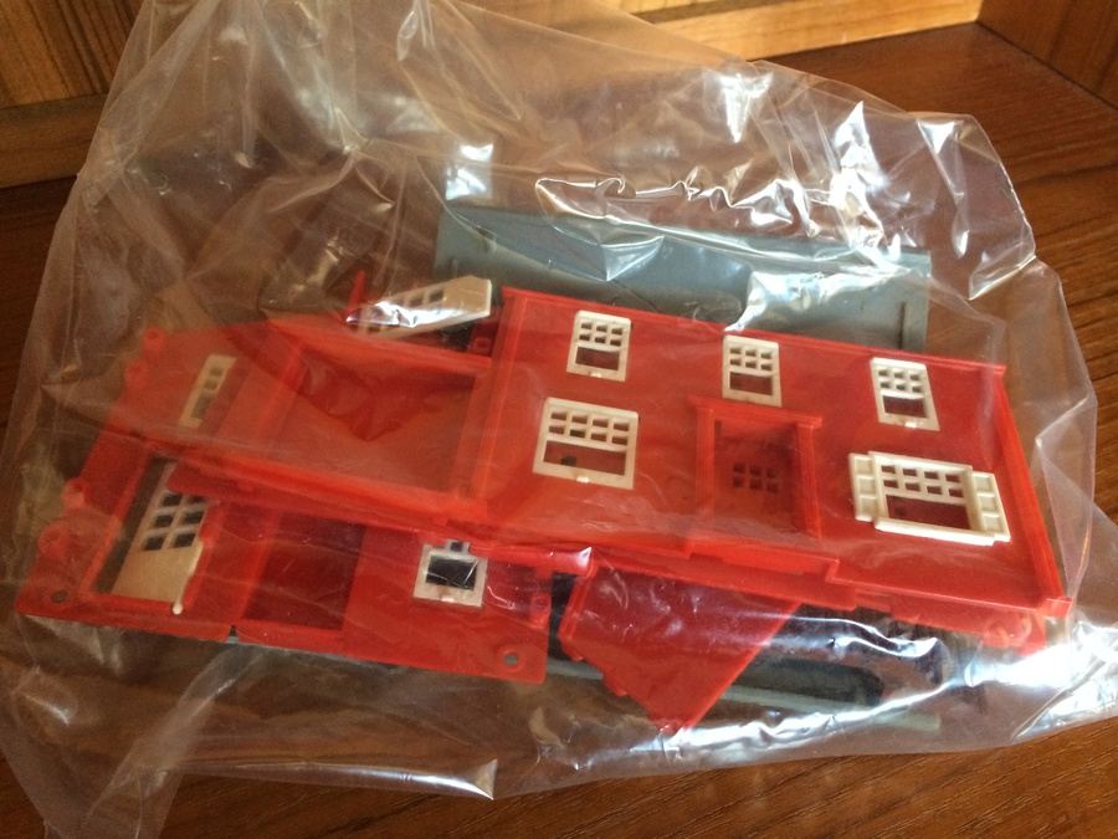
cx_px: 559
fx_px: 969
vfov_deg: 46.8
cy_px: 420
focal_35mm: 30
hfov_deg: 60.0
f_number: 2.2
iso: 320
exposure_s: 1/30
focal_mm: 4.12
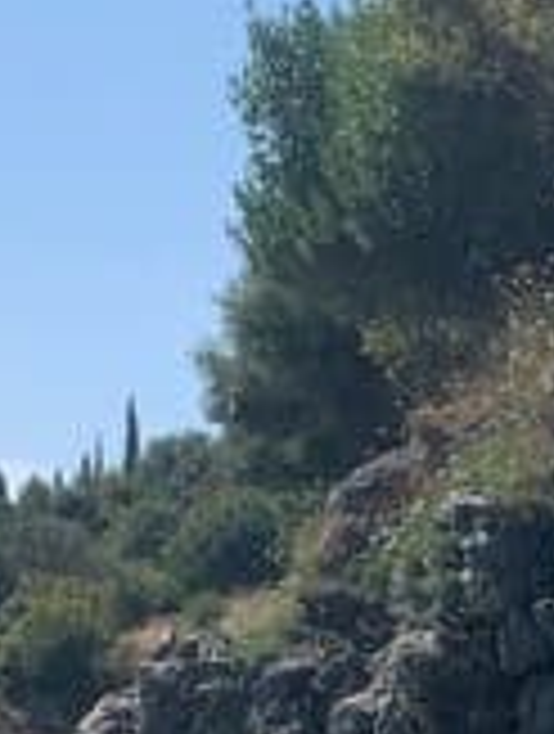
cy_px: 1072
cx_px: 608
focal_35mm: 163
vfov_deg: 11.6
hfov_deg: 9.1
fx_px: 3465
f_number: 1.8
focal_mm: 4.25
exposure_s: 1/2915
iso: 25
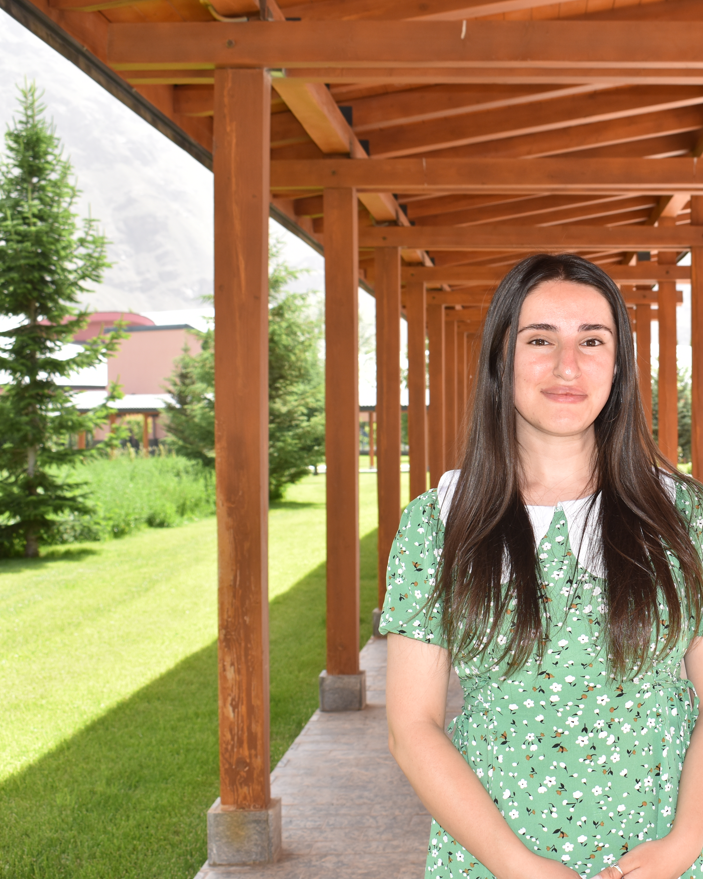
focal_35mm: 55
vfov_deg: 34.2
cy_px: 440
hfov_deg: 27.0
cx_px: 571
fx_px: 1431
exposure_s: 1/200
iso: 200
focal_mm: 26
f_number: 6.3
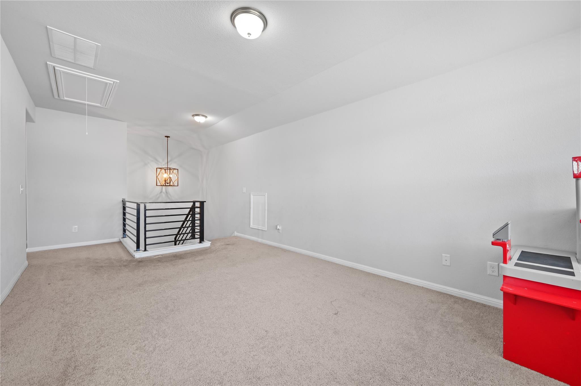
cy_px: 193
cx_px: 290
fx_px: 226
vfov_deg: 81.1
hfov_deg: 104.3
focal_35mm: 14
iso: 200
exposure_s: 1/1.25
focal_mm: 14
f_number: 14
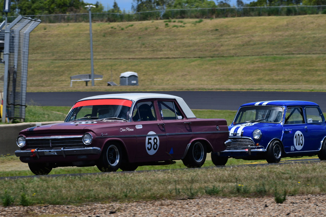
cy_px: 108
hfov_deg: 6.9
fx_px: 2717
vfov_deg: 4.6
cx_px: 163
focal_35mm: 300
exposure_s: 1/640
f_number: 10
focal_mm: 200
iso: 200
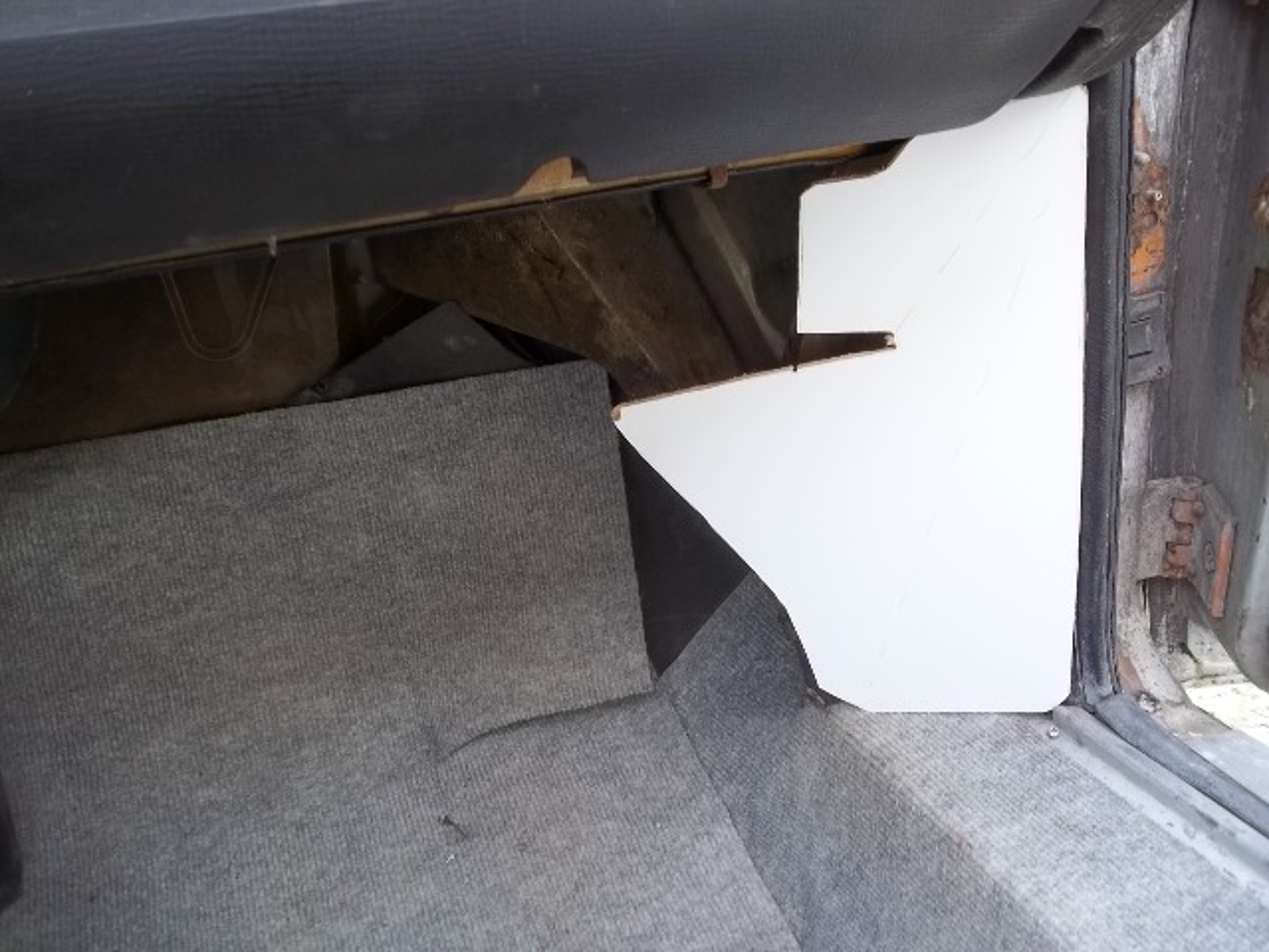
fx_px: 1173
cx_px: 634
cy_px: 476
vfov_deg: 44.2
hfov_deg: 56.8
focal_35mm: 32
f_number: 2.9
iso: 64
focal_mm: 5.7
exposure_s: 1/60
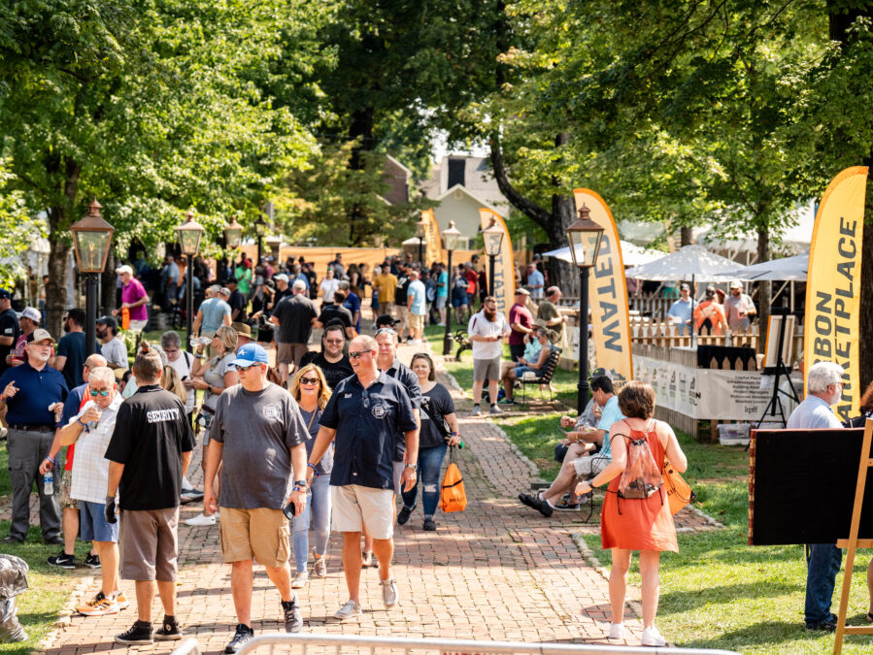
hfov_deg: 18.9
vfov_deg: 14.2
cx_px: 388
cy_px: 326
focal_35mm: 104
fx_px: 2624
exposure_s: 1/4000
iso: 1250
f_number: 4
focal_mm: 95
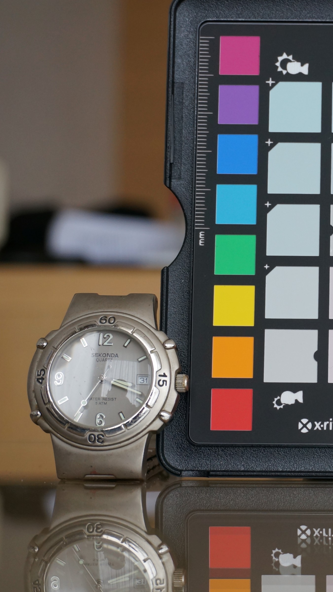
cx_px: 403
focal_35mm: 79
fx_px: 1237
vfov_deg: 26.9
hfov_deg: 14.8
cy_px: 293
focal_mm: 33
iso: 400
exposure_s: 1/60
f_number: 5
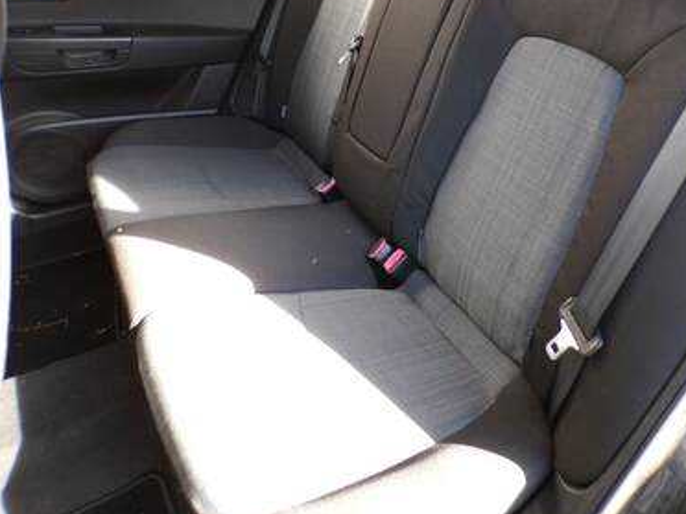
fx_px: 614
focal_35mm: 31
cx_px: 439
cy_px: 214
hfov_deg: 57.5
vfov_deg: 45.3
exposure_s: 1/42
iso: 100
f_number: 3
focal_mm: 4.3
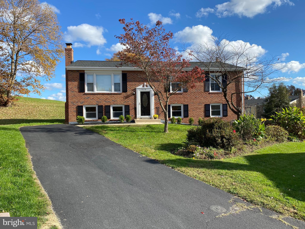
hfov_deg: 67.3
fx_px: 229
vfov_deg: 53.1
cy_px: 114
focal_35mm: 26
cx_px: 152
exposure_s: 1/1701
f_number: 1.8
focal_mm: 4.25
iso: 32
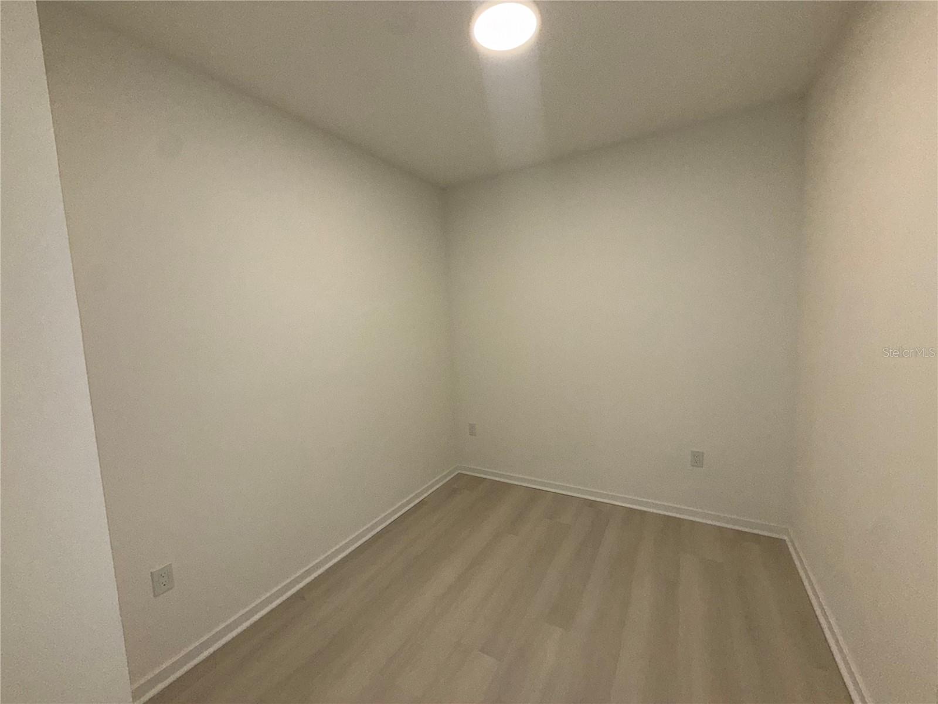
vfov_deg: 85.7
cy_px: 352
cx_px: 469
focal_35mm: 14
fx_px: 379
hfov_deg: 102.1
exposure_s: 1/120
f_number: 2.2
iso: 160
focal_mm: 2.22
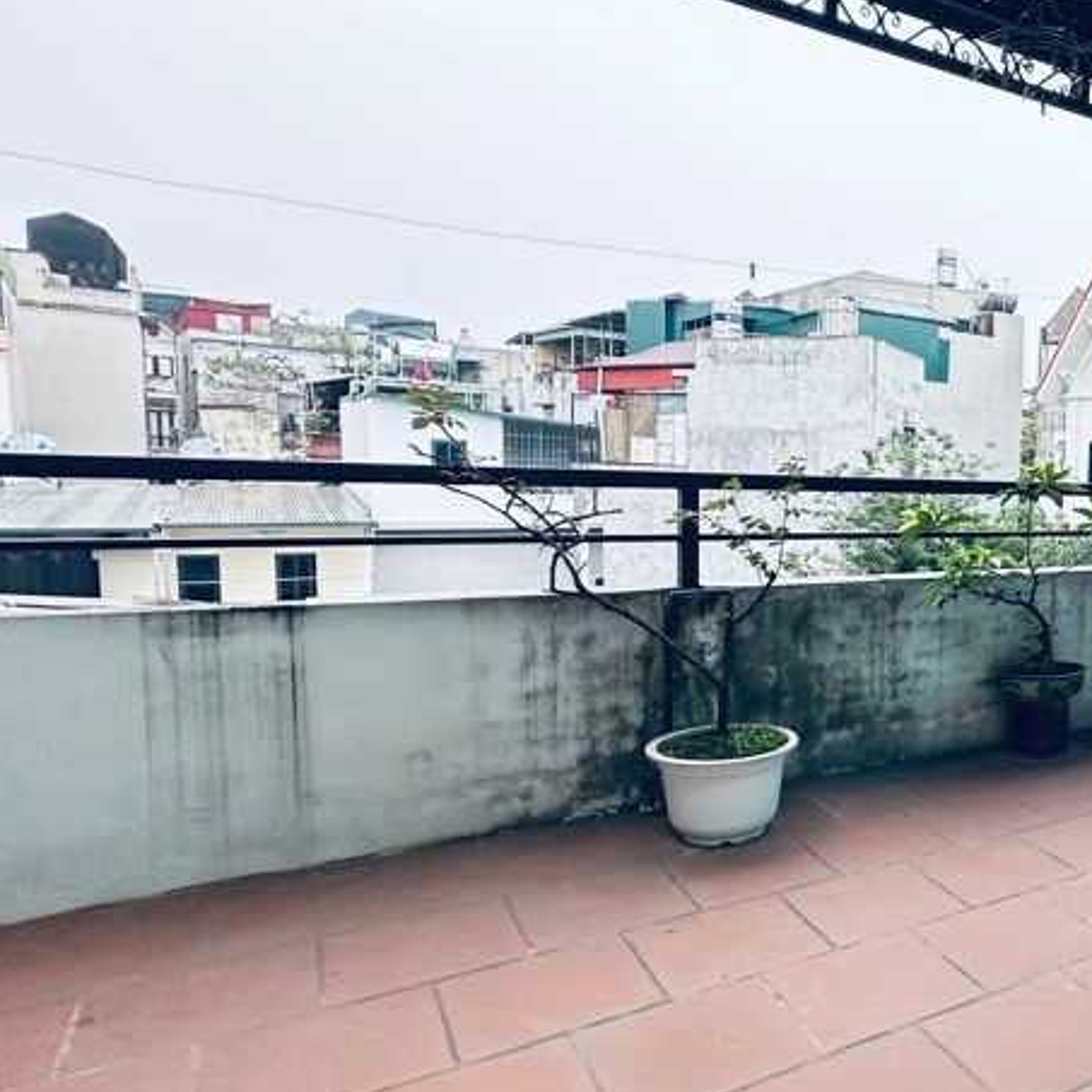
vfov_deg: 57.3
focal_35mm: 28
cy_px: 566
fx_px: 999
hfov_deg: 46.8
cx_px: 1116
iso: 250
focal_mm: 2.22
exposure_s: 1/100
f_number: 2.2
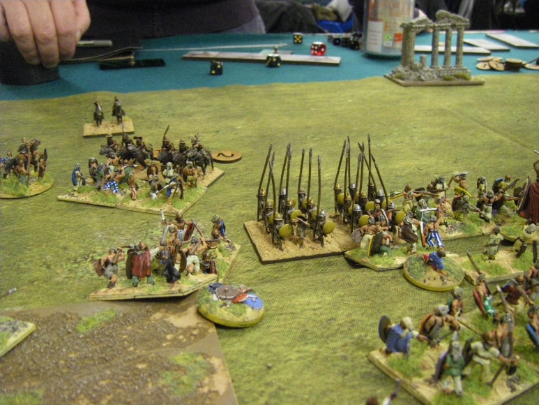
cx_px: 270
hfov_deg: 49.0
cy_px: 202
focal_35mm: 38
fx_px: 592
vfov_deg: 37.7
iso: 800
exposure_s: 1/40
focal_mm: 6.3
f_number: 3.5
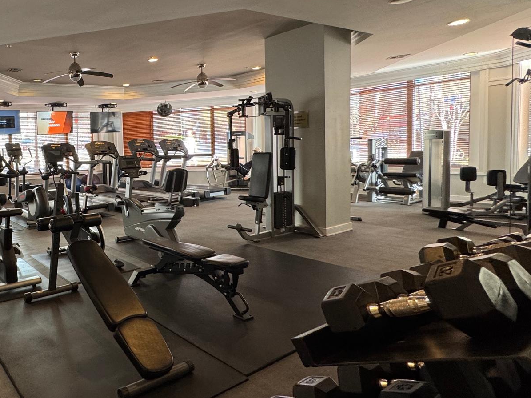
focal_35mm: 24
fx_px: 368
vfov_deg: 56.6
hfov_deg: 62.7
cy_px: 172
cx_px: 76
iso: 200
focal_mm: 2.22
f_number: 2.2
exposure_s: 1/60
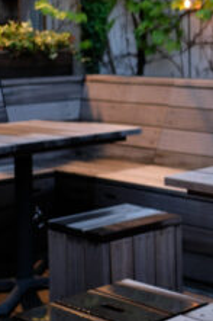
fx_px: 844
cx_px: 394
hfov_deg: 12.9
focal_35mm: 95
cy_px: 39
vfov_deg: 21.1
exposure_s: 1/60
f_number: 2
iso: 320
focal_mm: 23
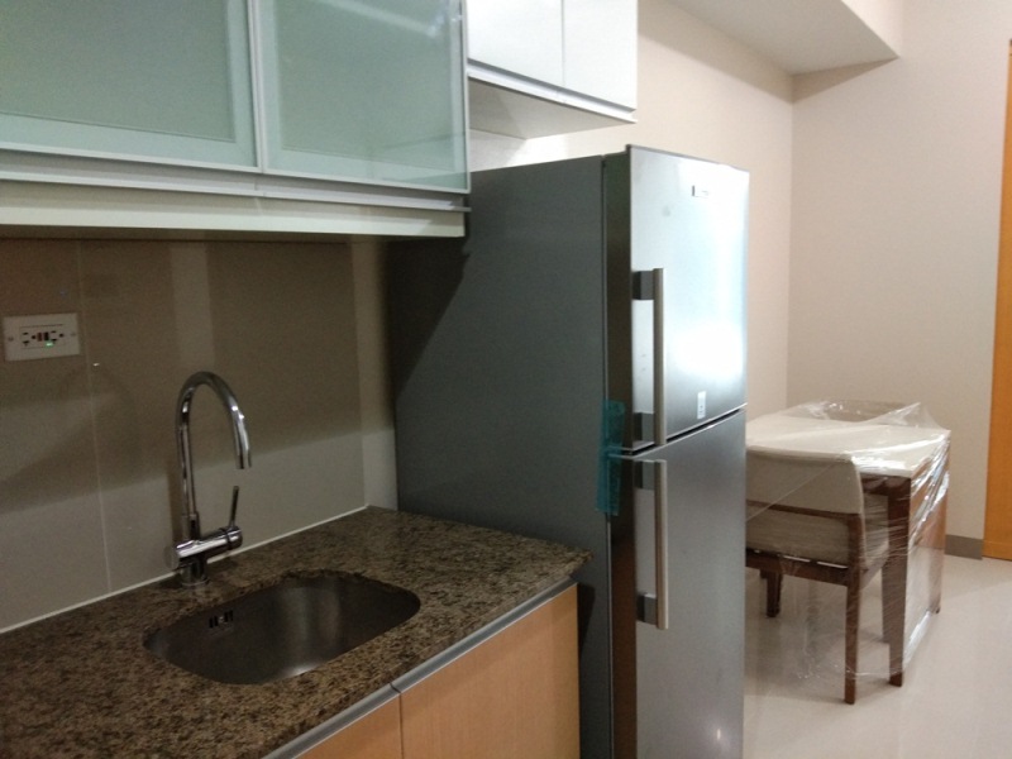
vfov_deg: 45.4
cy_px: 380
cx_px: 506
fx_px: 906
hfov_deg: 58.4
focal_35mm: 31
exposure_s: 1/14.3
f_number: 2
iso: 500
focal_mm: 3.69
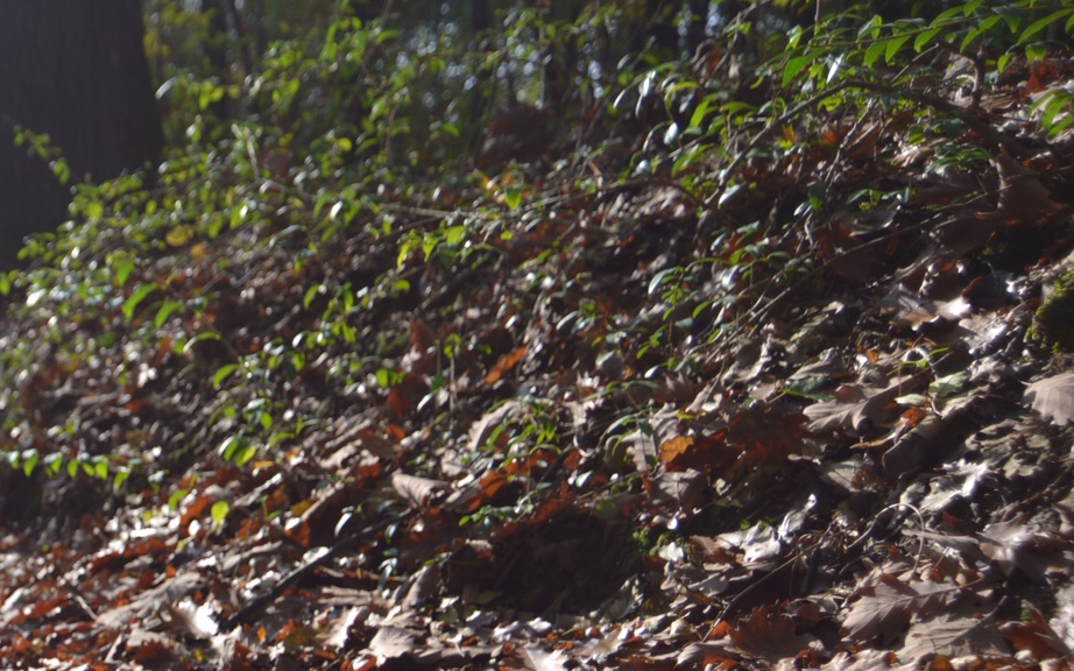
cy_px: 695
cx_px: -183
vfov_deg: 20.5
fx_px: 1785
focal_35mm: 61
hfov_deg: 29.3
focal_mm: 24
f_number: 3.5
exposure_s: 1/640
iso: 100
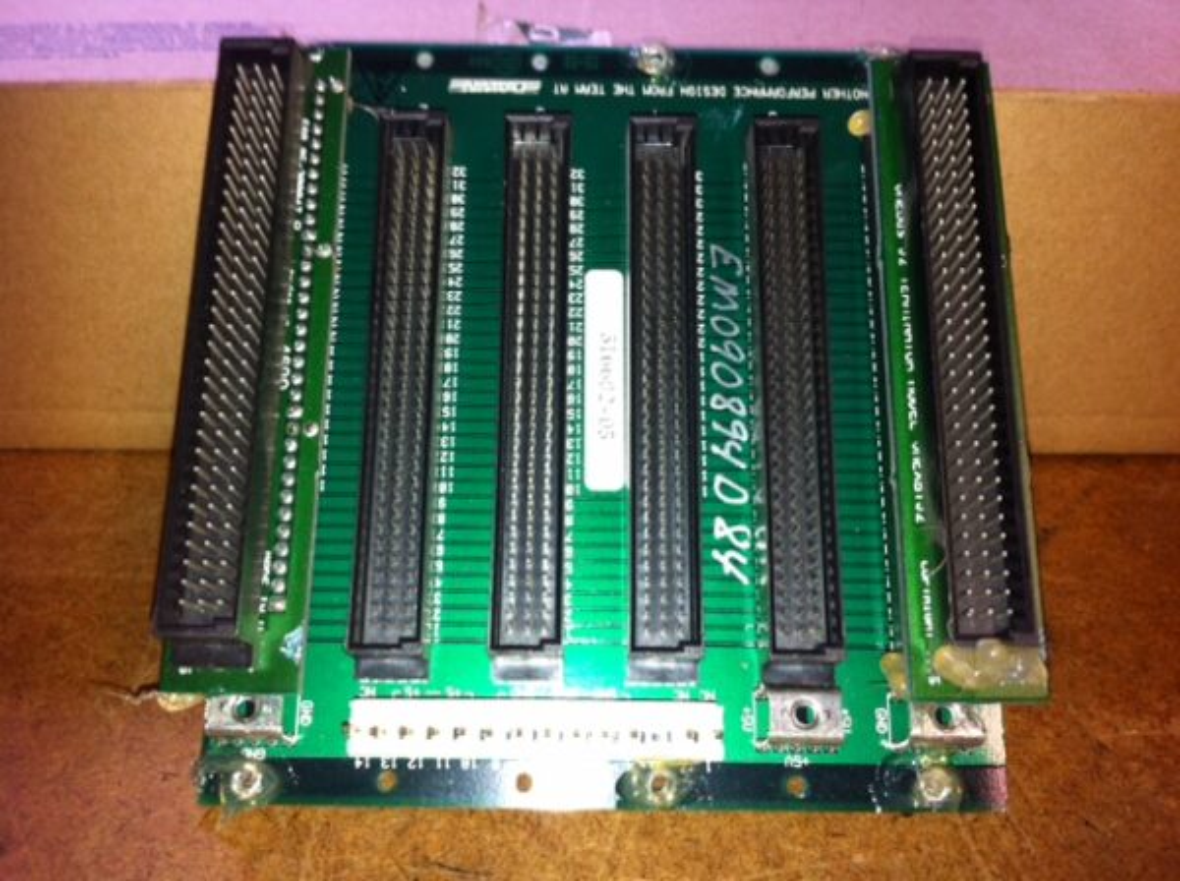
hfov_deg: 52.7
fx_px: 1191
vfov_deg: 40.6
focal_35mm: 35
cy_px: 440
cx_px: 590
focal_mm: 3.85
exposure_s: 1/29
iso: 80
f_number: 2.8
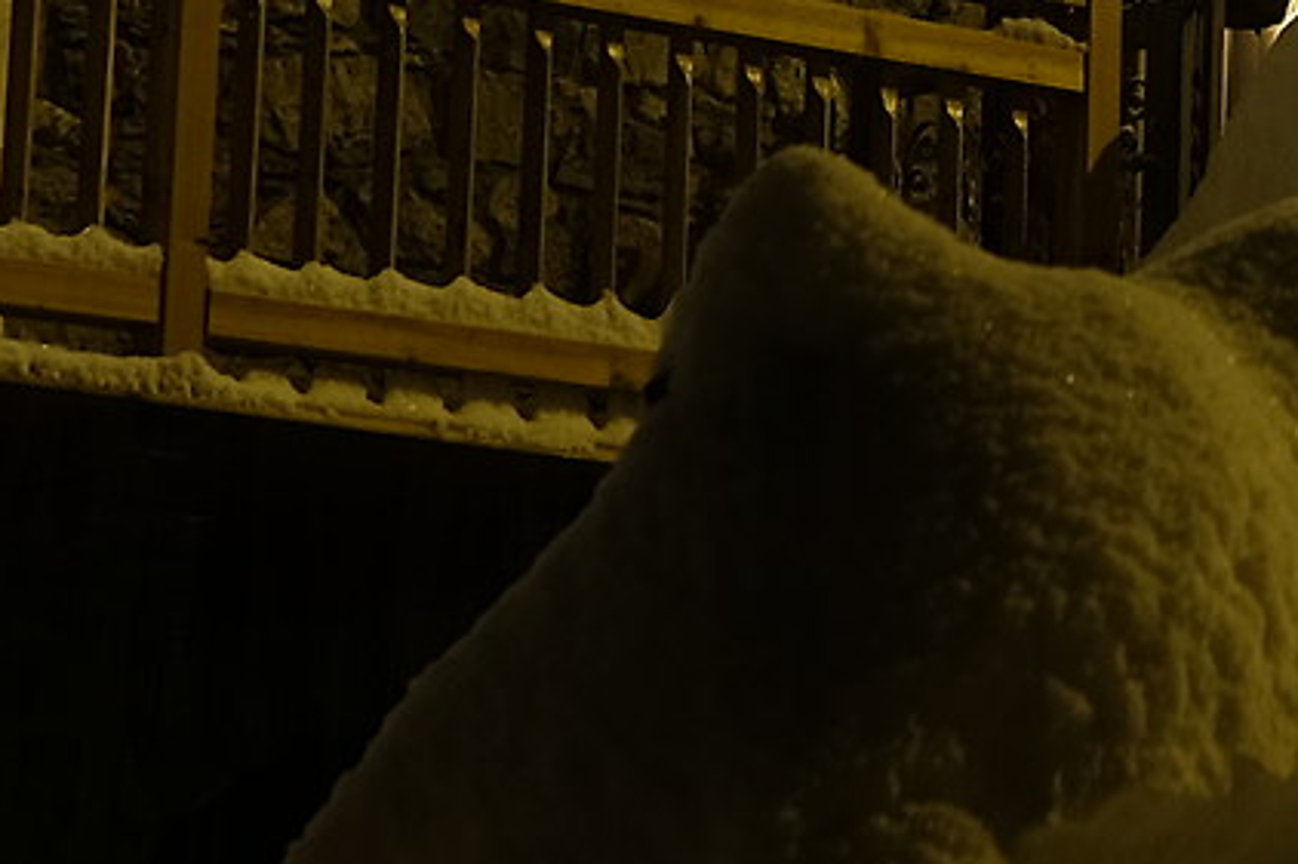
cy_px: -566
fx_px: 7172
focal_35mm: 199
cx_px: 1470
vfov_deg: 6.8
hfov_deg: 10.2
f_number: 2.8
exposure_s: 1/4
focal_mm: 23
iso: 200
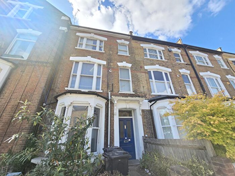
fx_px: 88
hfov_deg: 106.2
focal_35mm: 13
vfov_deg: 89.9
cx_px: 118
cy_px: 88
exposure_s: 1/2000
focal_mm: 2.2
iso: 160
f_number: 2.2
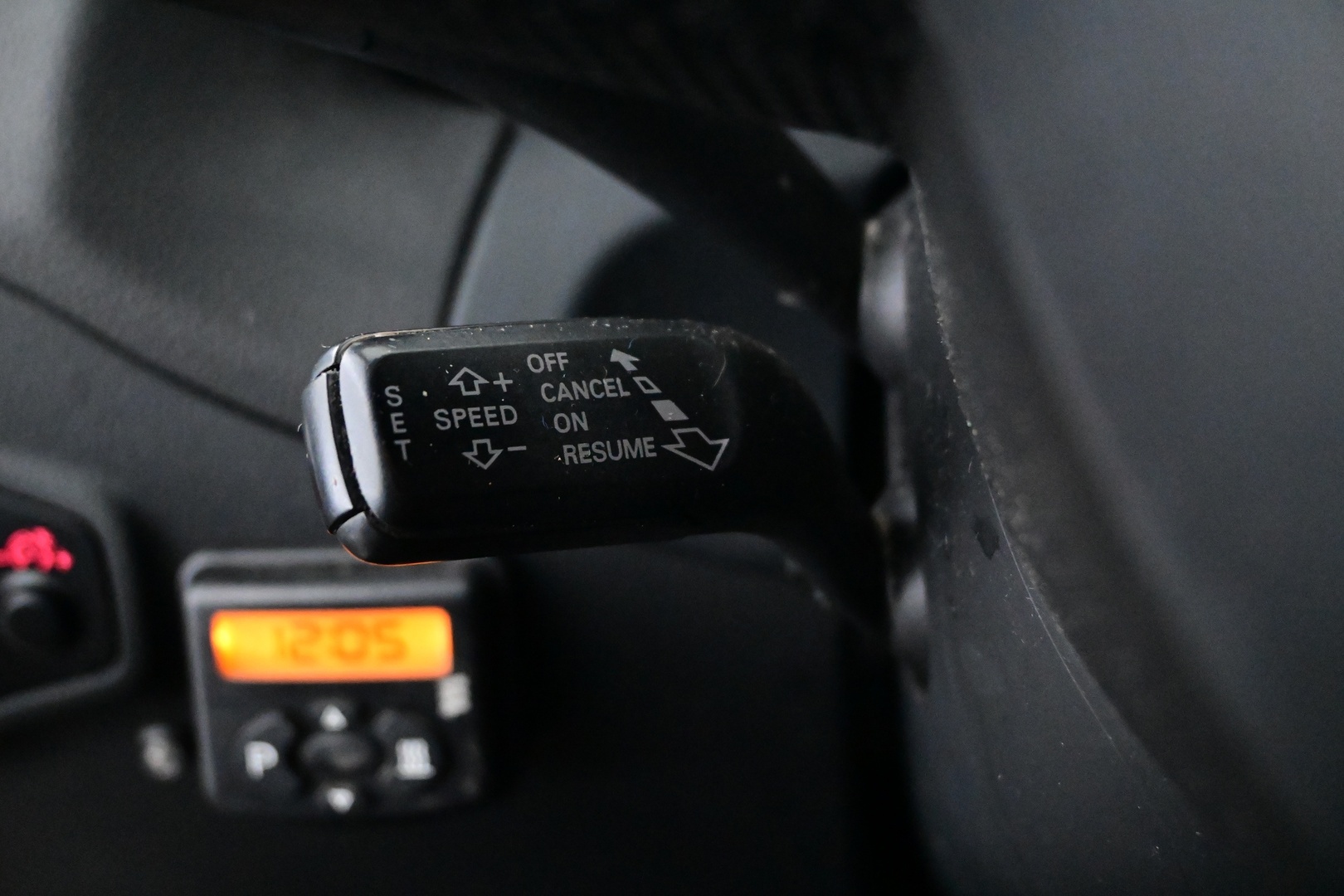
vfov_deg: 35.5
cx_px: 672
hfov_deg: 51.3
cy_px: 448
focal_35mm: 38
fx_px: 1400
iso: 10000
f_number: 4.2
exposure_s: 1/40
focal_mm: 25
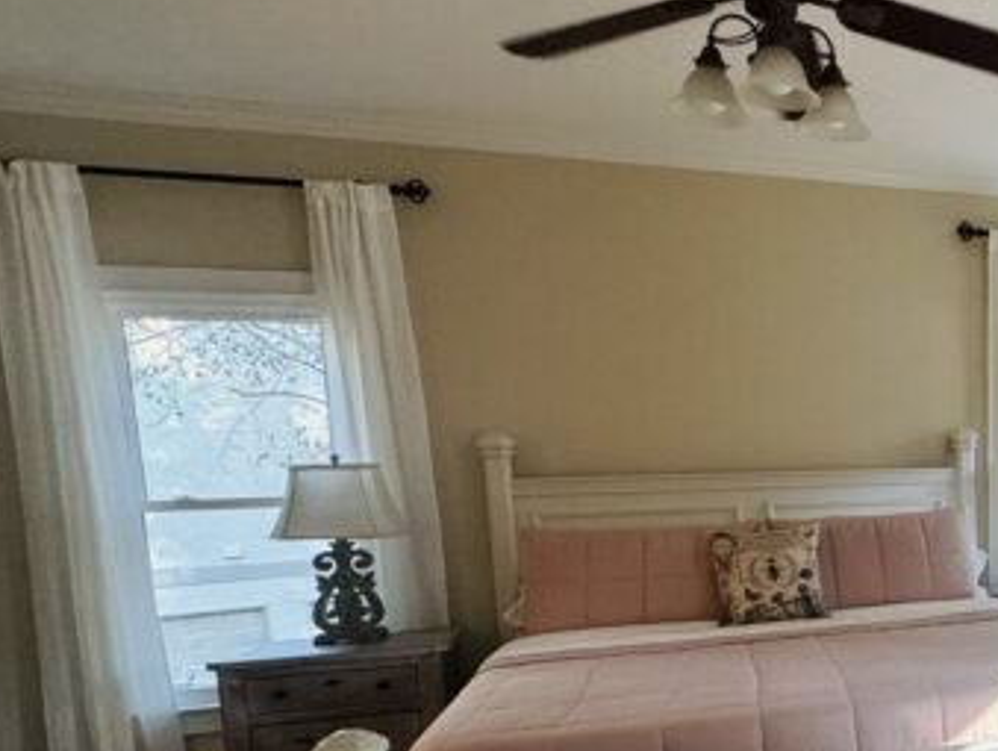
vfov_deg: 41.9
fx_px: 952
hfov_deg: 43.6
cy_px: 554
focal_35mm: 33
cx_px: 1083
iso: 250
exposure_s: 1/120
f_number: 2.2
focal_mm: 2.22
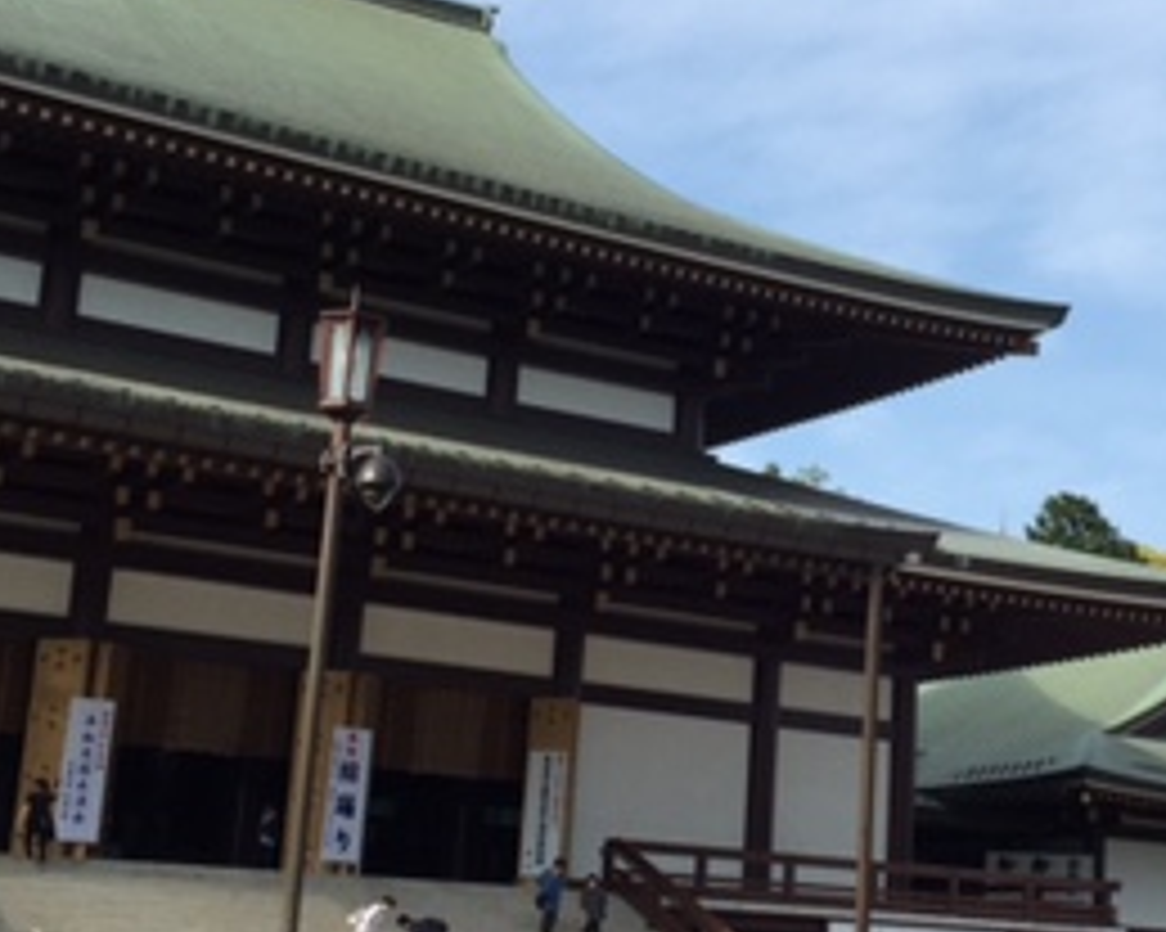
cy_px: 374
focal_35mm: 70
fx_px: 2415
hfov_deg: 26.7
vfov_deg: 21.8
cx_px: 909
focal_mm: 4.15
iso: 32
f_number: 2.2
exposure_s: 1/1412
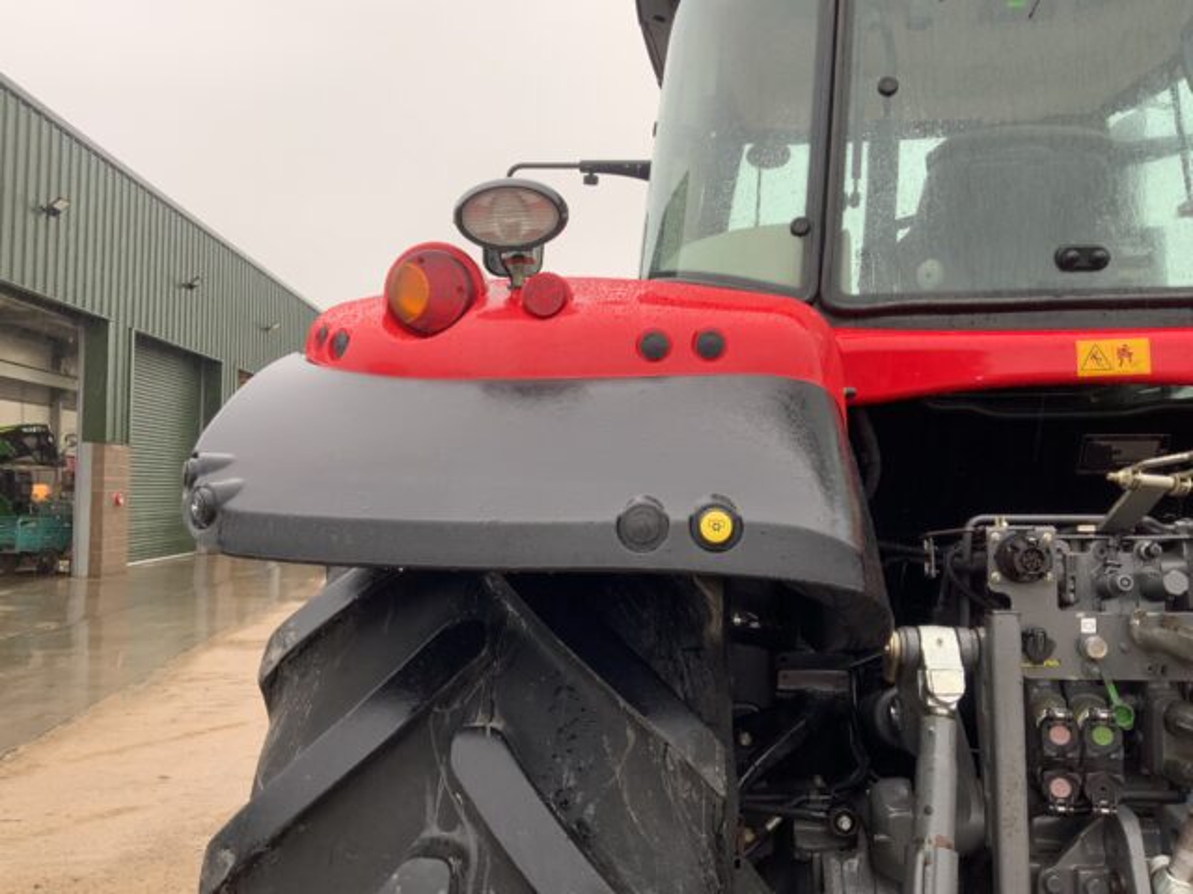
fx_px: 999
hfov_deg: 61.7
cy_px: 447
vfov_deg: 48.2
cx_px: 596
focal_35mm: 29
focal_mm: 3
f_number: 1.8
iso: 64
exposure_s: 1/105
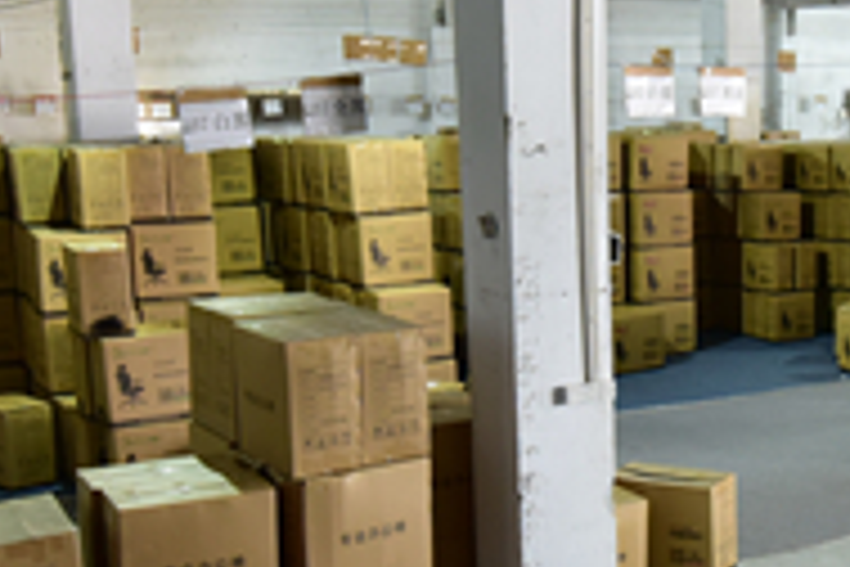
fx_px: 1464
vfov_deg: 21.9
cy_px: 353
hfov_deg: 31.0
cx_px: 760
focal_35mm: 62
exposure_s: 1/15
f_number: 5.6
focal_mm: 18
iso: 1600
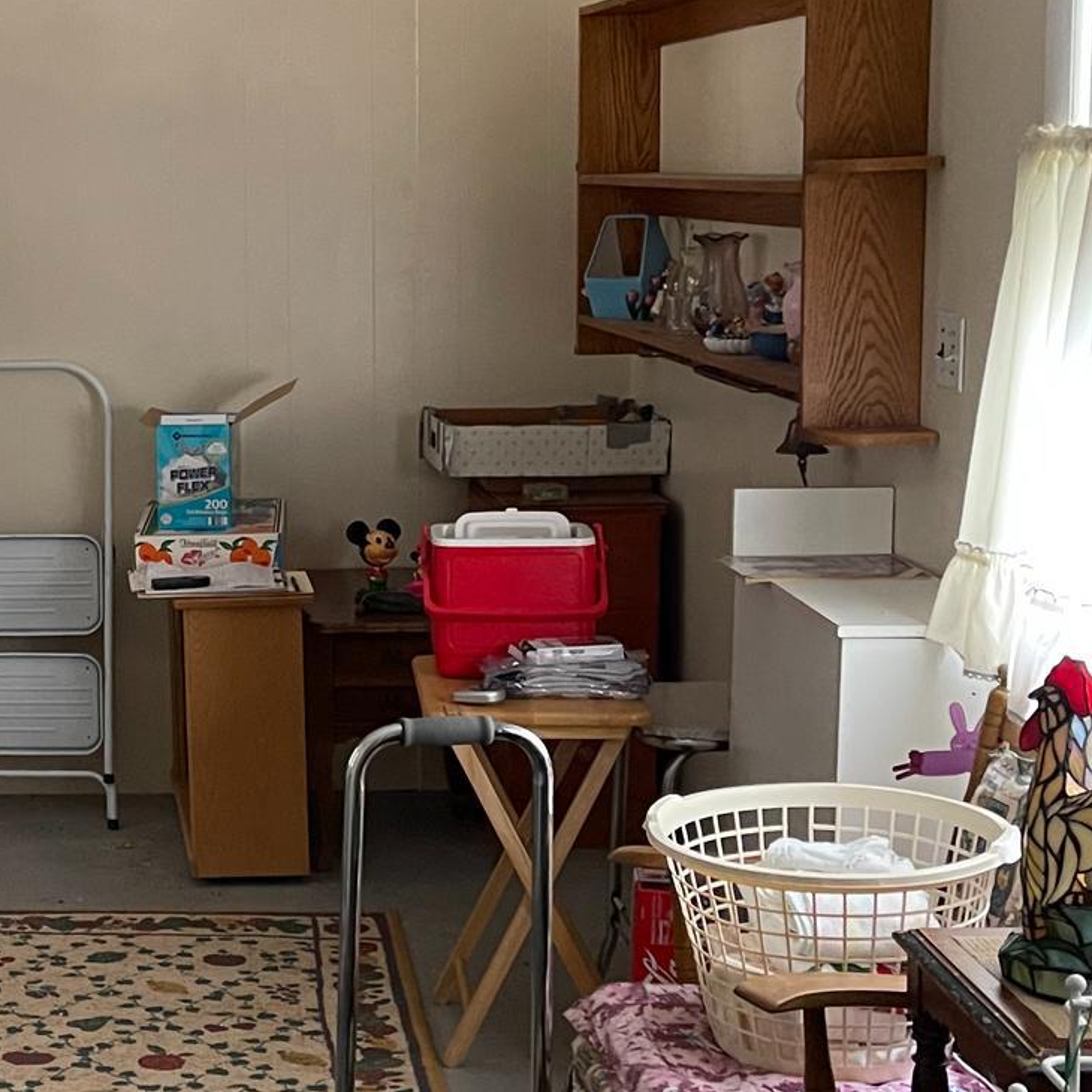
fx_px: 2213
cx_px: -79
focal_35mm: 62
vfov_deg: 27.7
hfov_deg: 25.8
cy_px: 521
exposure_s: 1/56
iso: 500
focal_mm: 5.1
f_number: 1.6
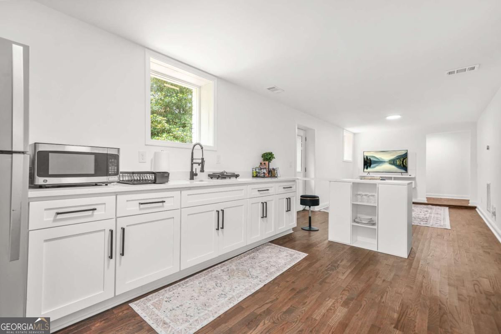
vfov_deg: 77.3
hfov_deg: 100.4
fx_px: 209
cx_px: 250
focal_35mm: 15
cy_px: 167
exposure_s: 1/3
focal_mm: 15
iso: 400
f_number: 8
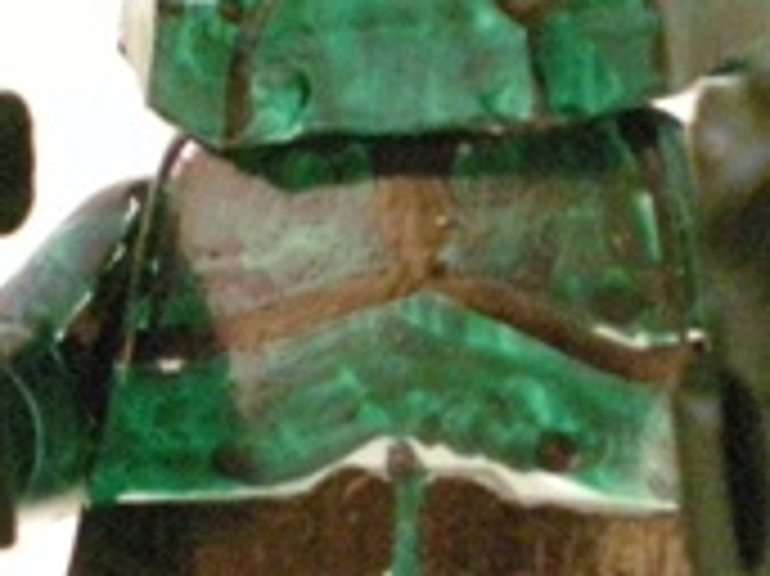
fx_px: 3957
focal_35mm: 178
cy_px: 328
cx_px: 239
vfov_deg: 8.3
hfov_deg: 11.1
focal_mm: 6.3
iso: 800
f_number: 3.1
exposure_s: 1/5
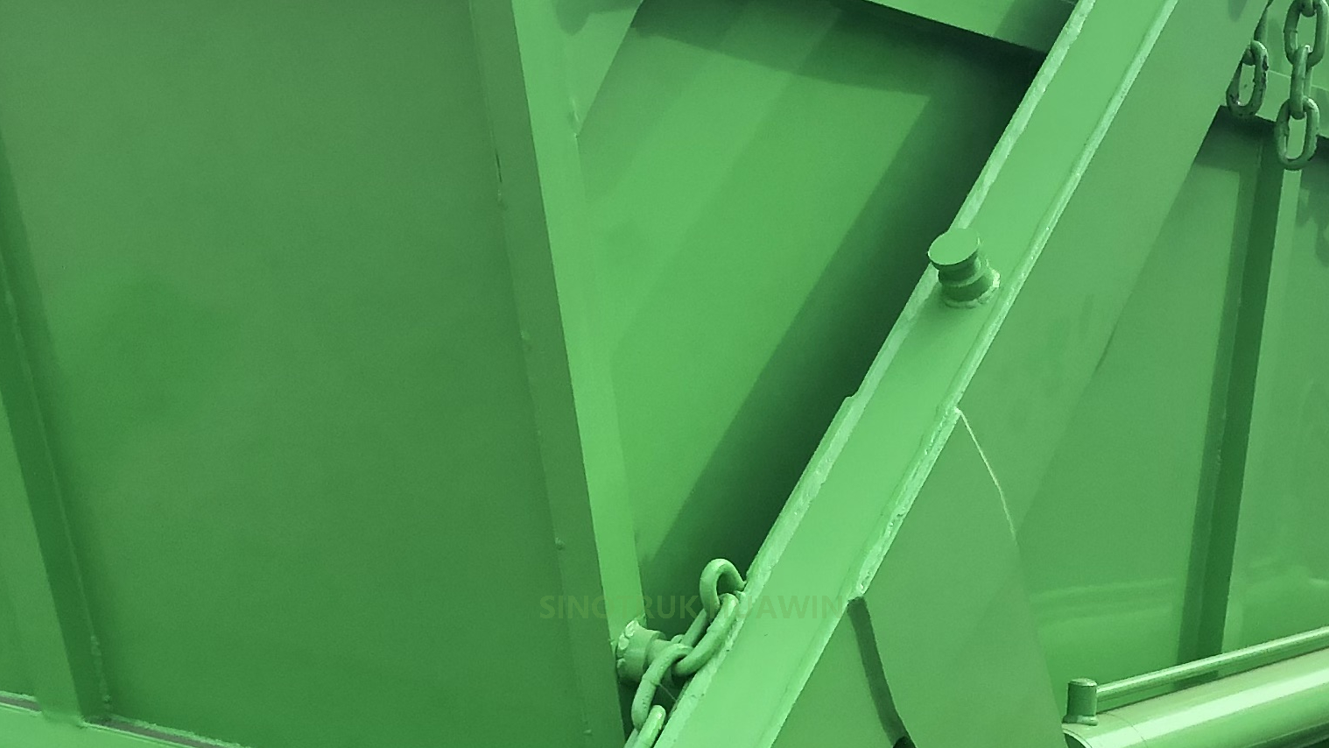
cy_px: 610
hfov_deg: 26.2
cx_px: 693
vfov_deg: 14.8
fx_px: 2855
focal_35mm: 81
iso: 20
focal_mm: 4
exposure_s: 1/685
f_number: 1.8
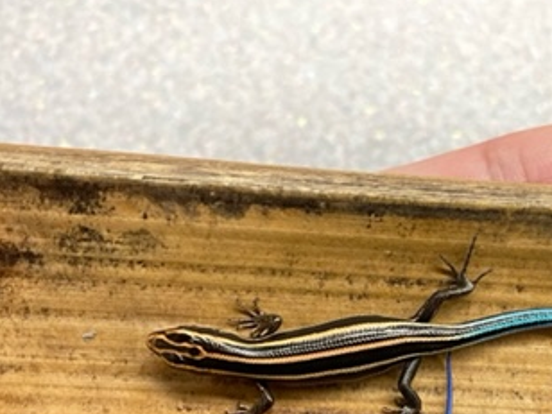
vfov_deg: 26.6
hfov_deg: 34.9
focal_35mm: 54
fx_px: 861
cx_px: 398
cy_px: 319
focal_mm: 4.2
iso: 160
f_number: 1.6
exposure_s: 1/50
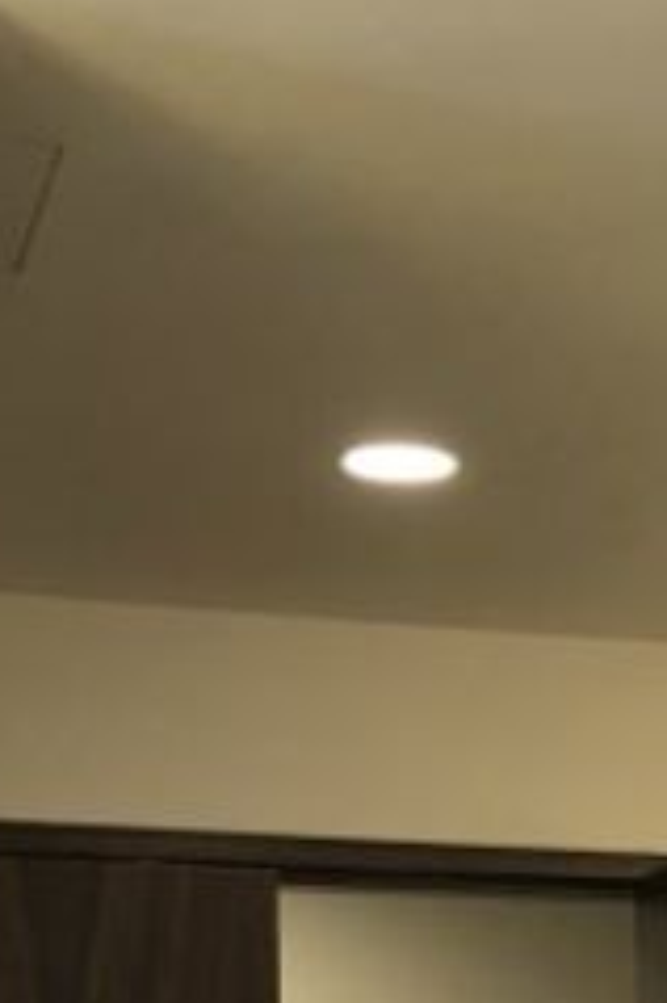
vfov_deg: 15.1
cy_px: 1301
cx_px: 1258
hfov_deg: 9.9
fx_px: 3618
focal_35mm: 130
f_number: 1.8
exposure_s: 1/24
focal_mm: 3.99
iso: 32
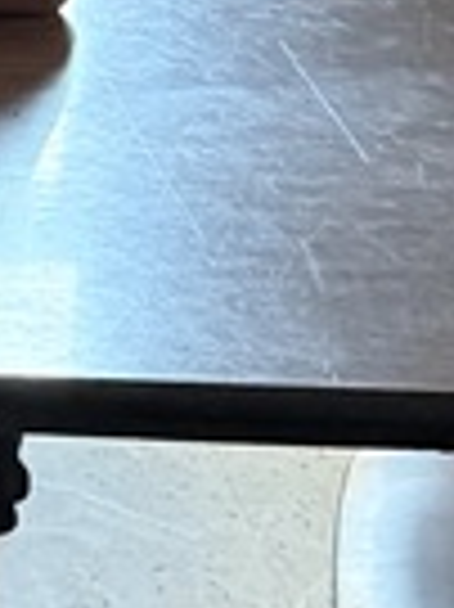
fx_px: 3188
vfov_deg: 10.9
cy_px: 369
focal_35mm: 182
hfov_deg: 7.5
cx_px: -688
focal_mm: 6.76
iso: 800
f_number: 1.78
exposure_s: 1/40
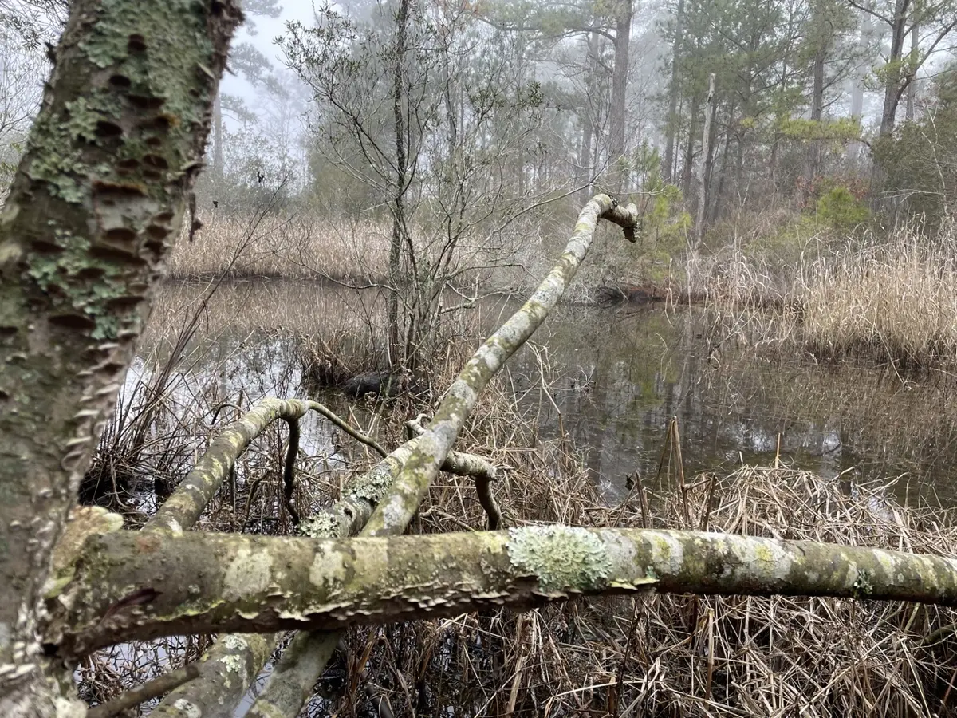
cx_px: 478
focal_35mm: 26
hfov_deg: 67.3
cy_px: 359
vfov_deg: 53.1
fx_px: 719
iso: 32
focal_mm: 4.2
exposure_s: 1/354
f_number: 1.6
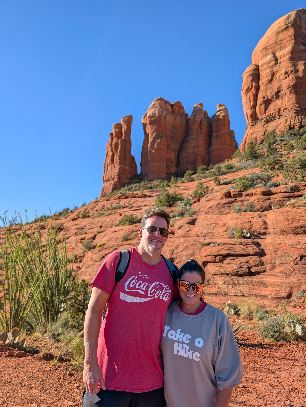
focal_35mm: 24
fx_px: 282
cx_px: 153
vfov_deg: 71.5
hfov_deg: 56.9
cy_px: 204
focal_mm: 6.9
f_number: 1.68
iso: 19
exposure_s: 1/706
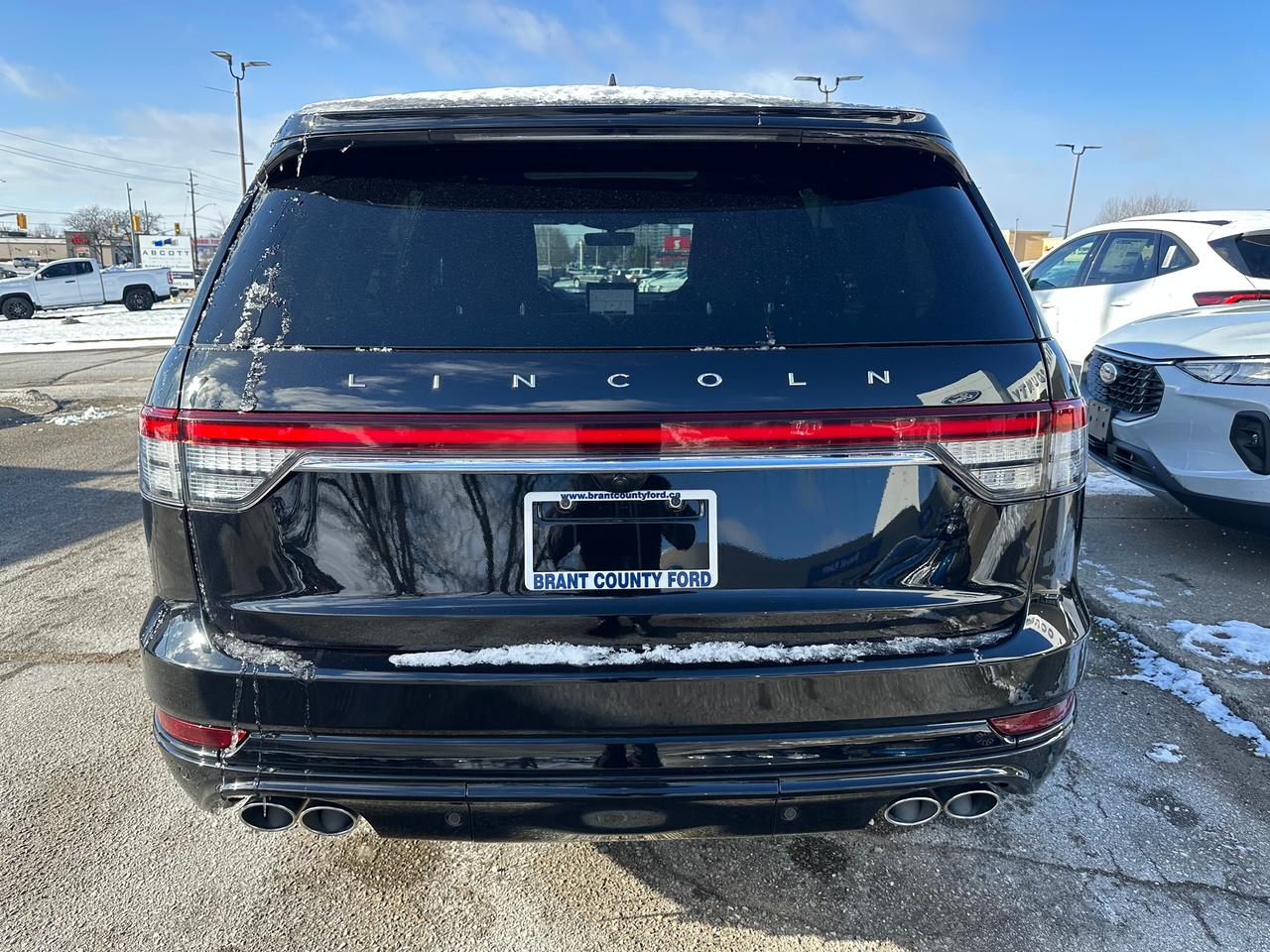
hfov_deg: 71.6
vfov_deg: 56.8
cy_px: 476
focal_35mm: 24
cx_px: 635
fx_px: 881
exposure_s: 1/1029
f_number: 1.78
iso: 80
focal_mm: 6.86
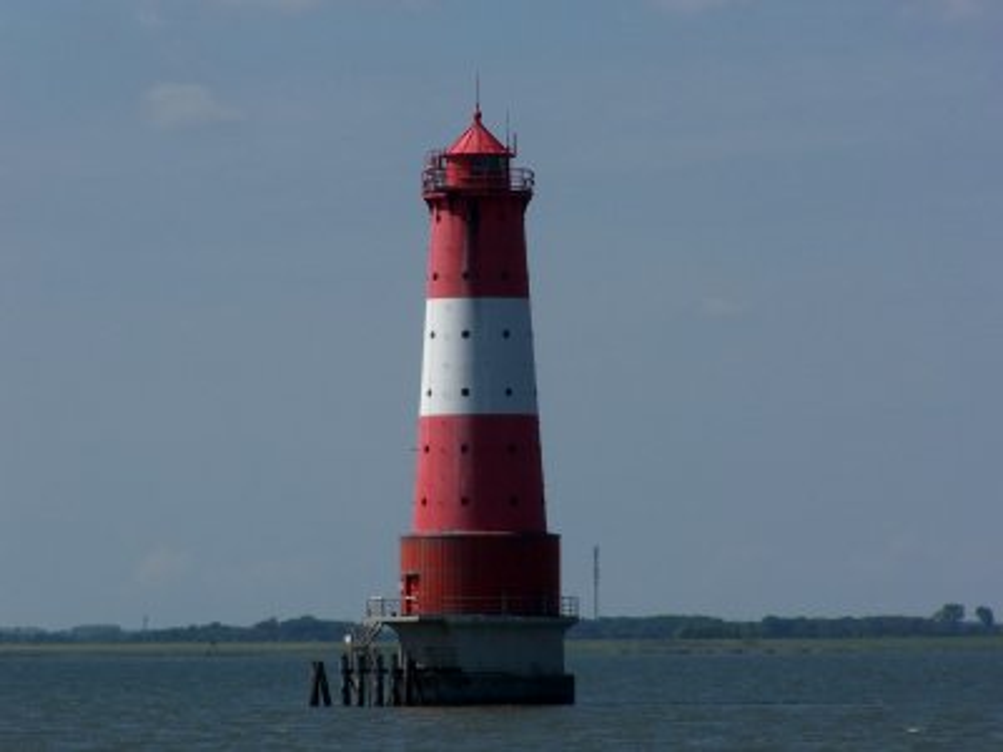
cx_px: 502
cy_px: 376
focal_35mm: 317
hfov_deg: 6.3
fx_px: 9185
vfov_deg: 4.7
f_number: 7.1
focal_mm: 52.6
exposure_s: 1/640
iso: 80
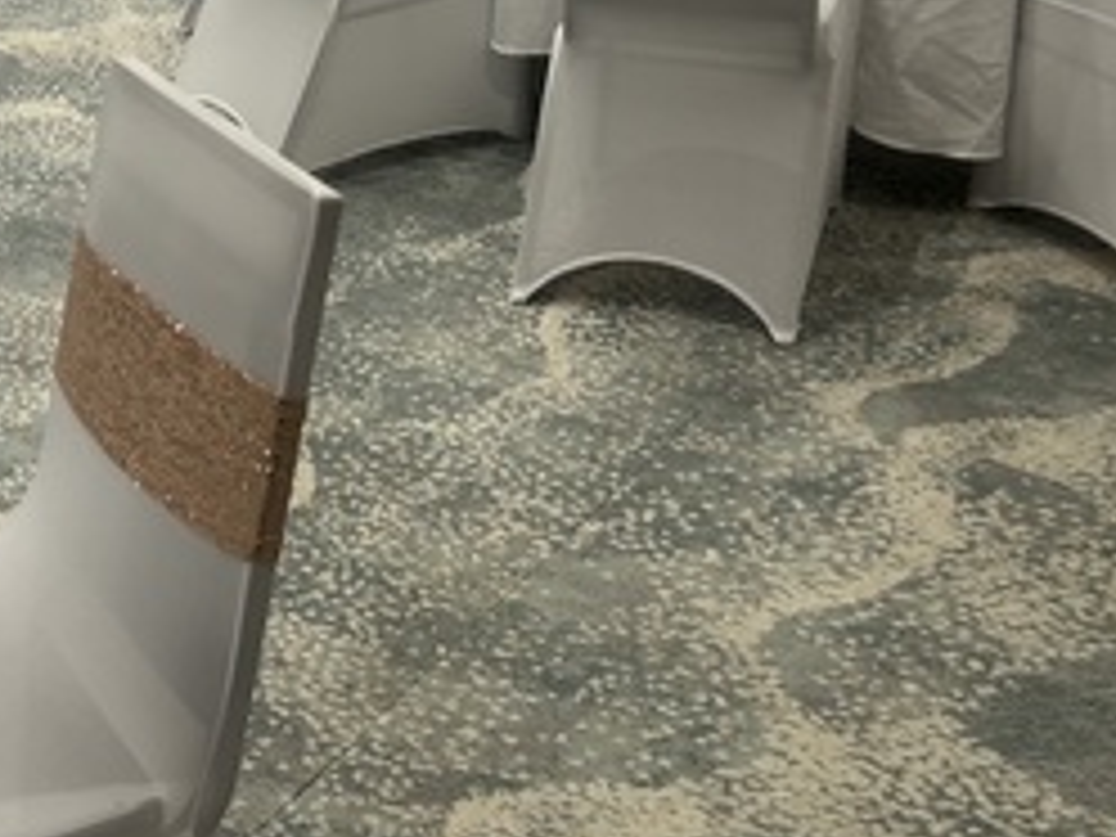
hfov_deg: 29.5
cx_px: 126
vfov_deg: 23.1
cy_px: 243
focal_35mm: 63
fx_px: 2031
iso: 100
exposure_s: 1/60
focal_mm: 5.7
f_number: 1.5
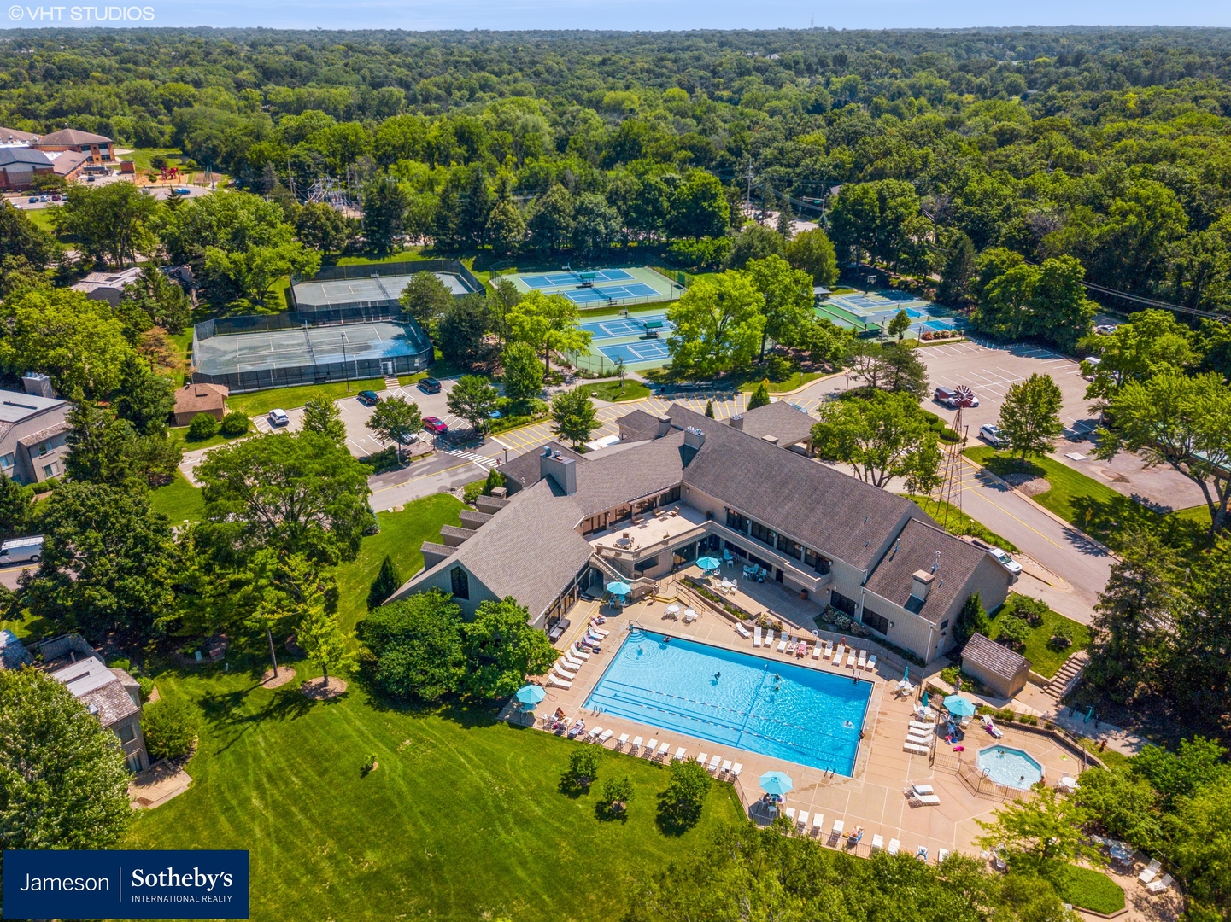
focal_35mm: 26
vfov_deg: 53.0
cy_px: 461
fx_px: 924
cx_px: 616
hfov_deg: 67.3
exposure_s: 1/2500
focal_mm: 4.73
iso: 100
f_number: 2.2
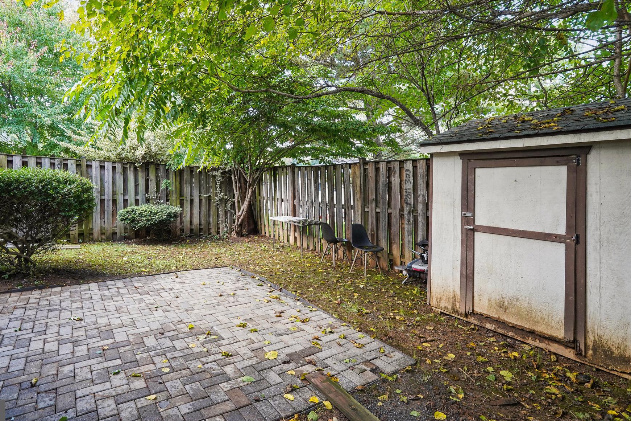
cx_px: 296
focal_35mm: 21
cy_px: 178
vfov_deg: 60.2
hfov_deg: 82.2
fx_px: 361
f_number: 9
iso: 800
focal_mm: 17.5
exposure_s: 1/40
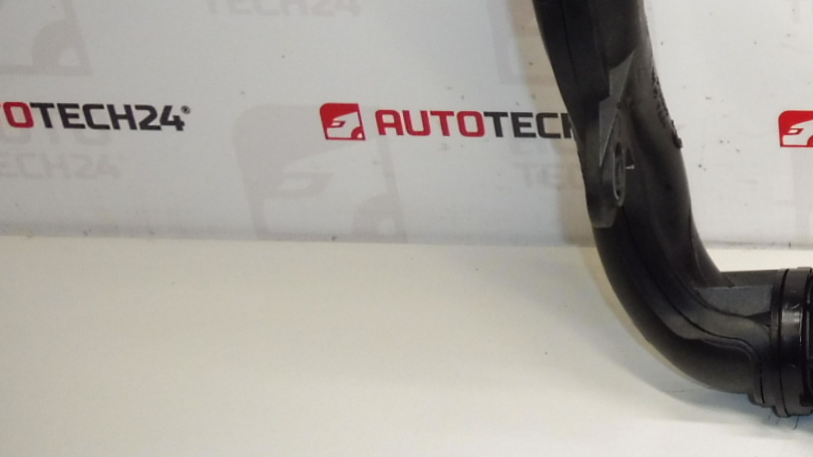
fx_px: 1423
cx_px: 1023
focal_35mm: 66
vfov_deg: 18.1
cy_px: 111
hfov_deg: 27.3
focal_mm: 4.3
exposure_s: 1/125
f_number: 3.5
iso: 200
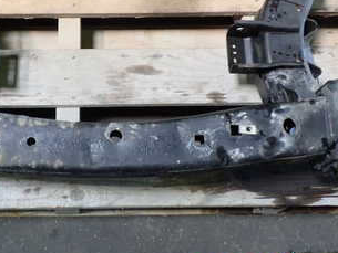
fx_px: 576
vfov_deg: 24.2
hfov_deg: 32.4
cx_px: 113
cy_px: 32
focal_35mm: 59
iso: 200
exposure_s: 1/40
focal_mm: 5.4
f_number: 2.3
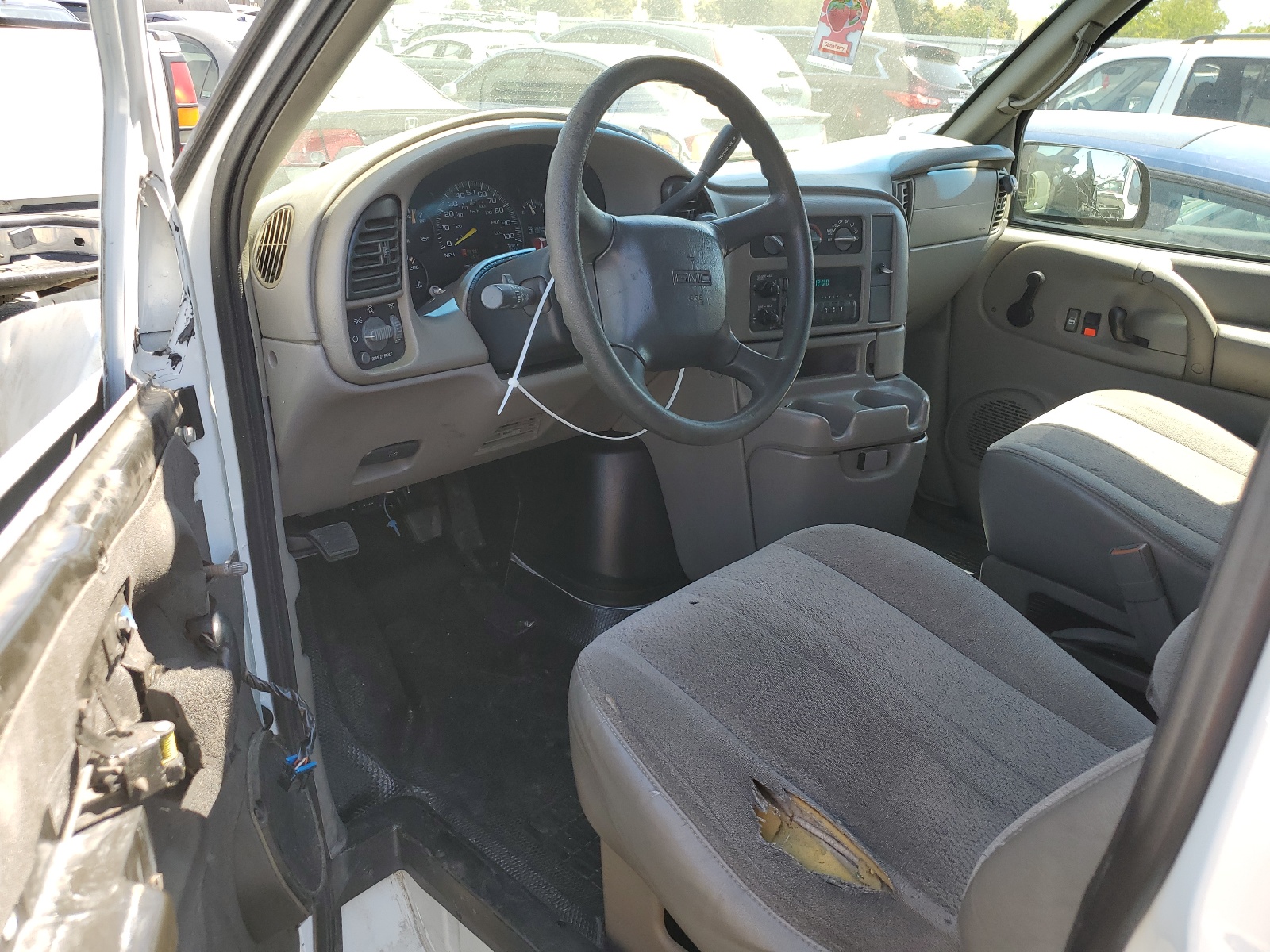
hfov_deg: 67.3
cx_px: 635
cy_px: 476
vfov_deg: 53.1
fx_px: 954
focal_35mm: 26
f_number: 1.5
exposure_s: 1/357
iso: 50
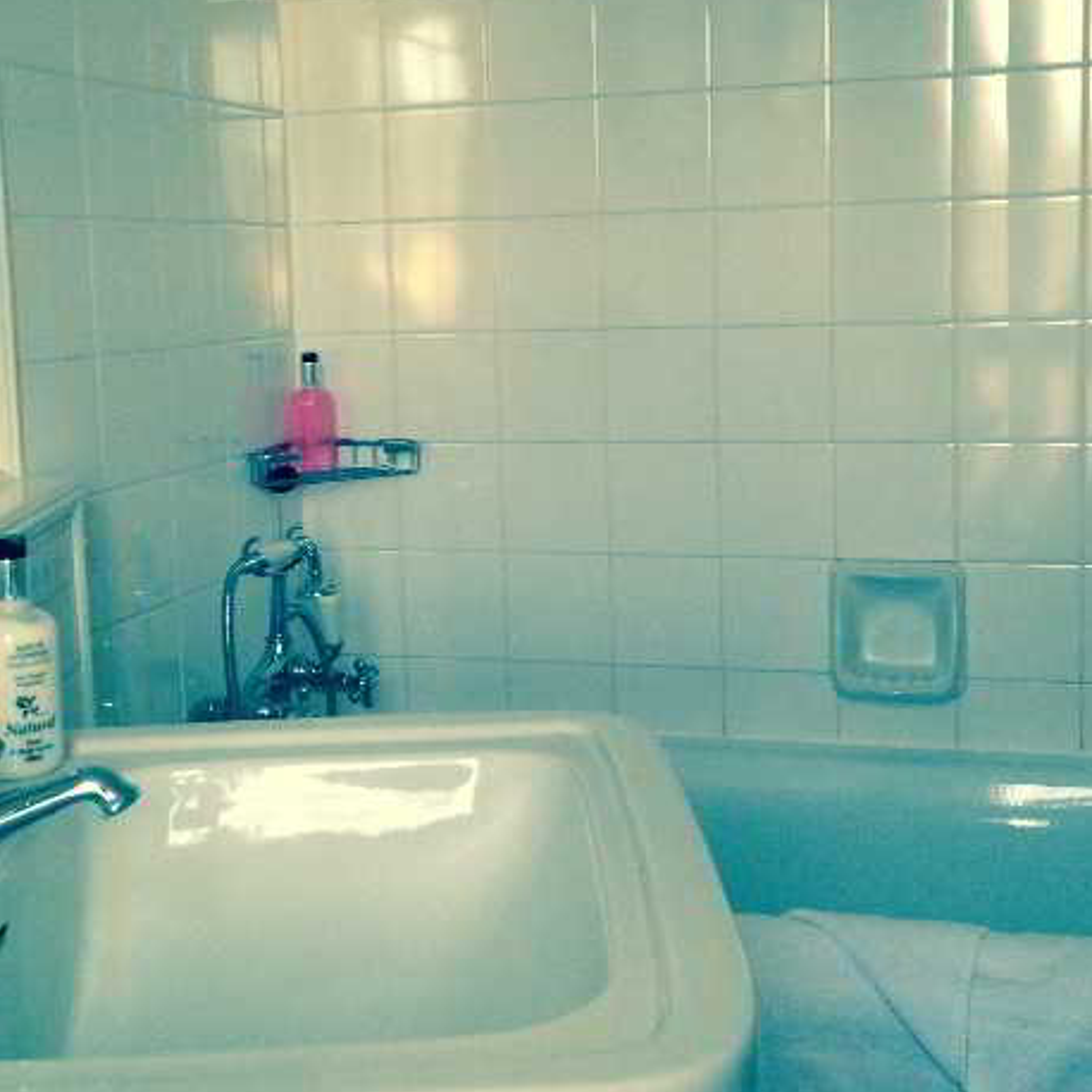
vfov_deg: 33.3
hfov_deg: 33.4
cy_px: 472
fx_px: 1820
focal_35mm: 51
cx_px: 570
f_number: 2.4
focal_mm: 4.12
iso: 125
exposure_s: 1/20
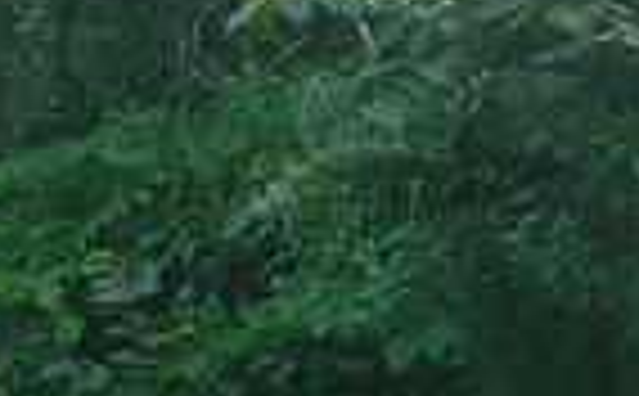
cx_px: -472
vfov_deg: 7.5
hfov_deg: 11.3
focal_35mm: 174
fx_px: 3023
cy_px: 126
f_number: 4
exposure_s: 1/250
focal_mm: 5.1
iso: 125
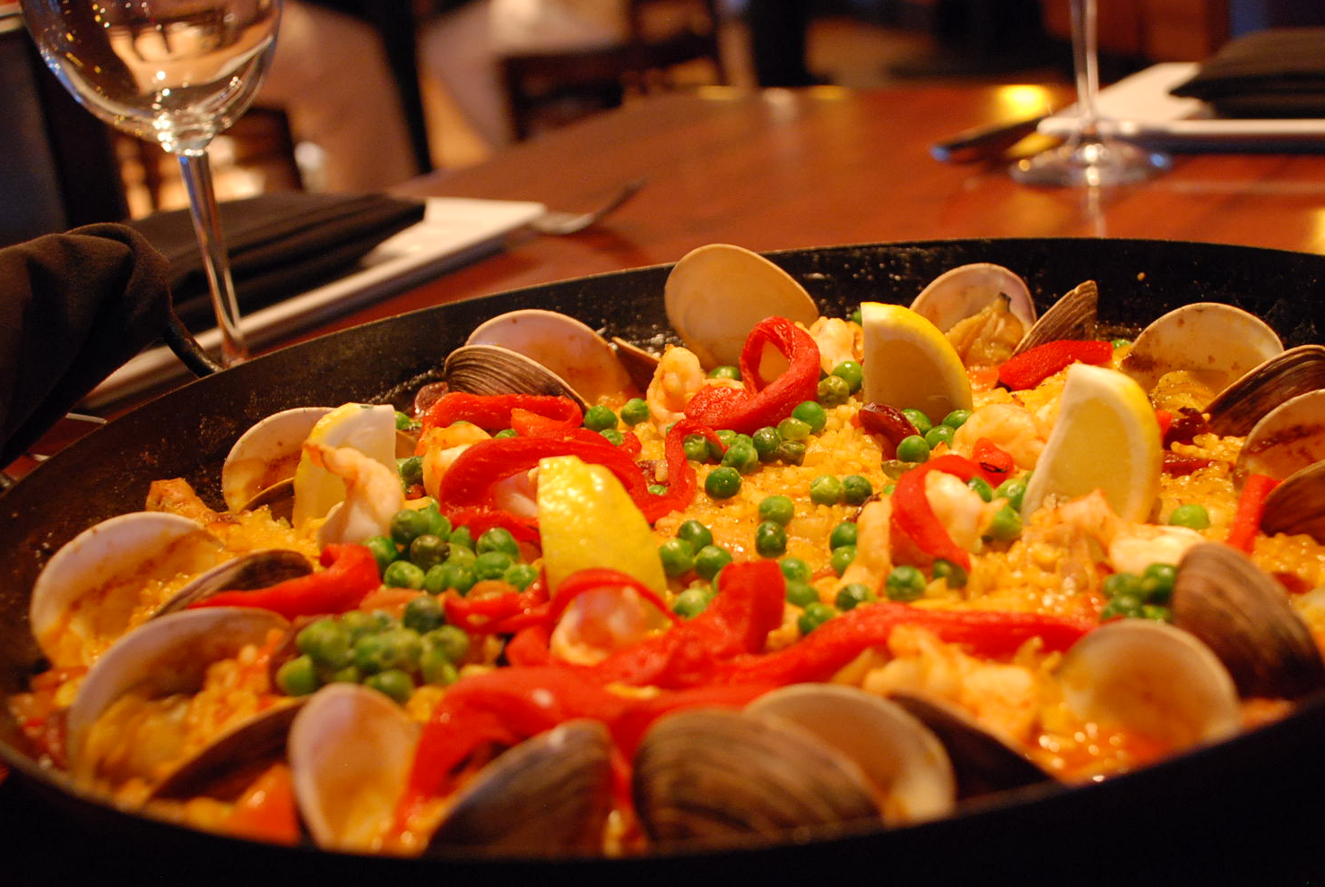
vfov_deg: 24.7
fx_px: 2027
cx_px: 758
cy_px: 486
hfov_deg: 36.1
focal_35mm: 55
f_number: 4
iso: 800
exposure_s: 1/2.5
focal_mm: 28
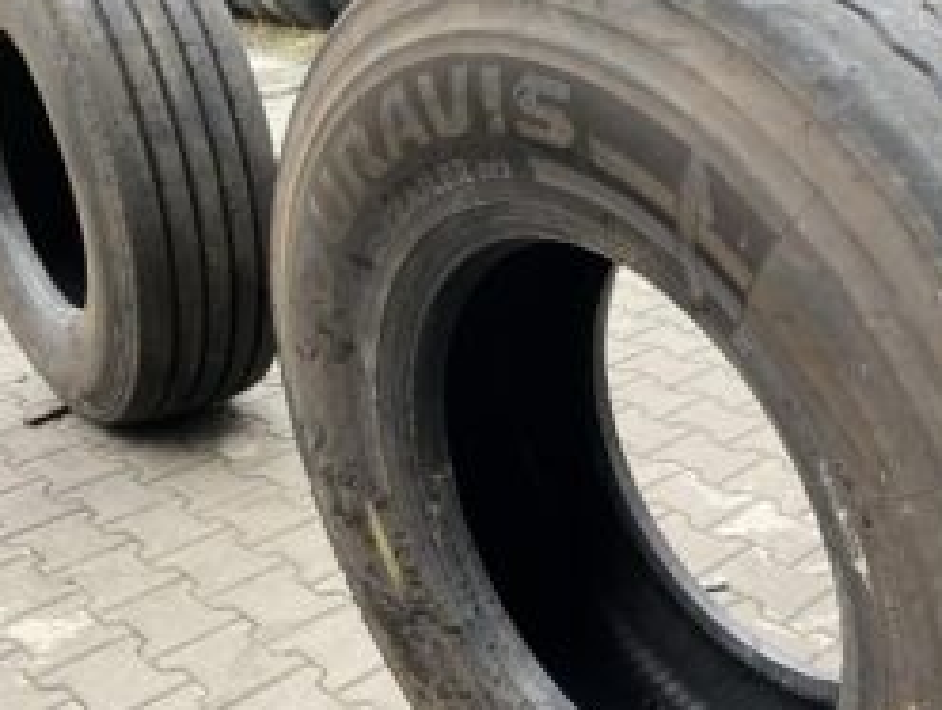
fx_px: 1227
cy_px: 492
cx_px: 718
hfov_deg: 40.7
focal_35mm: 45
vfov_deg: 31.9
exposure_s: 1/78
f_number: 1.8
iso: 125
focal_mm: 4.25
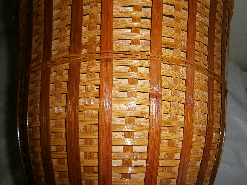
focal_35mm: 26
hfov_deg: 67.3
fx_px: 186
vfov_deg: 53.1
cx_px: 124
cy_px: 92
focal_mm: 4.7
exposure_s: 1/30
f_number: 2.8
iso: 125
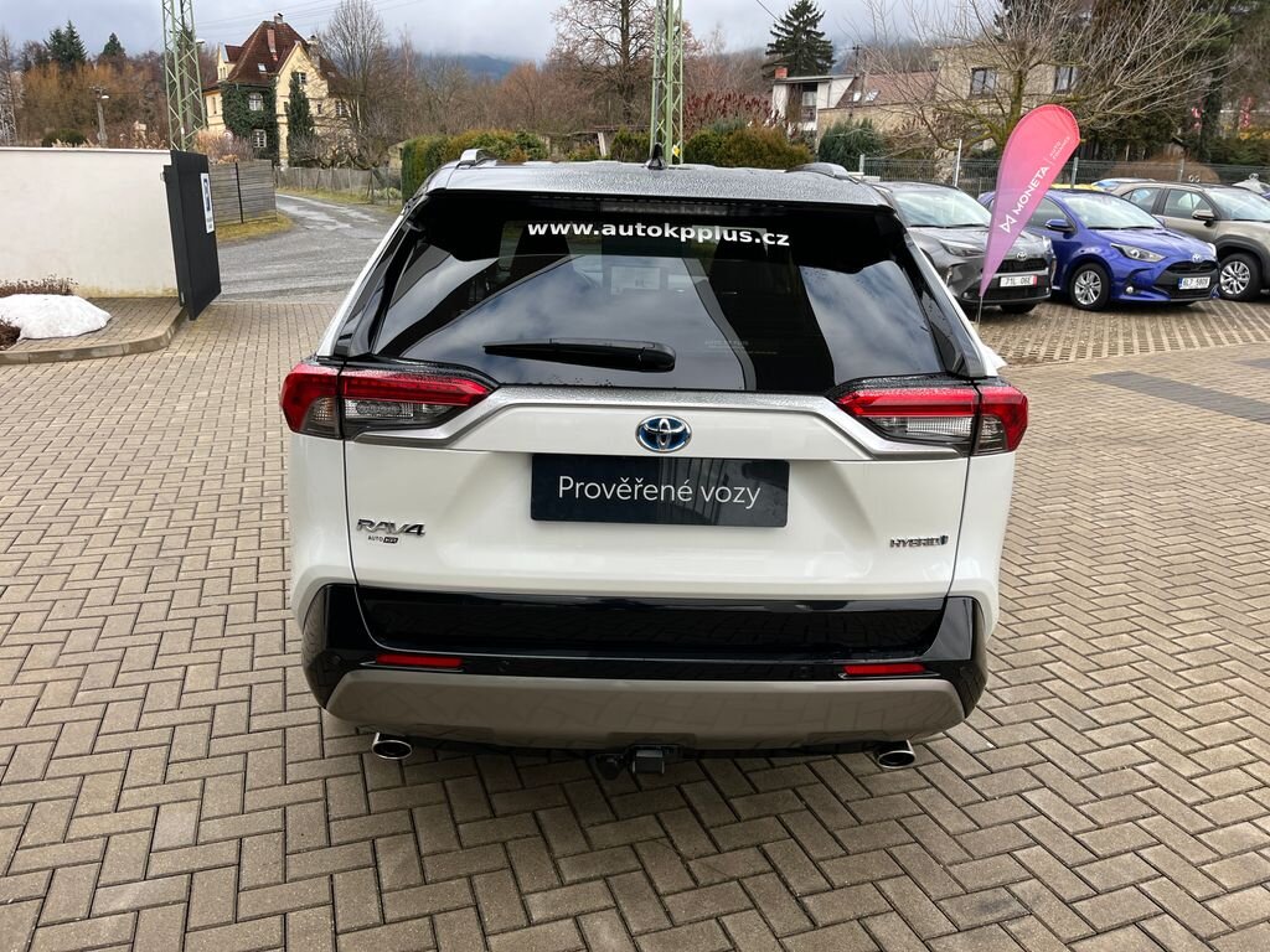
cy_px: 476
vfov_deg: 53.1
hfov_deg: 67.3
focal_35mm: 26
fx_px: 954
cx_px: 635
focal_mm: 5.1
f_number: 1.6
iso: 50
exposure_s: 1/406
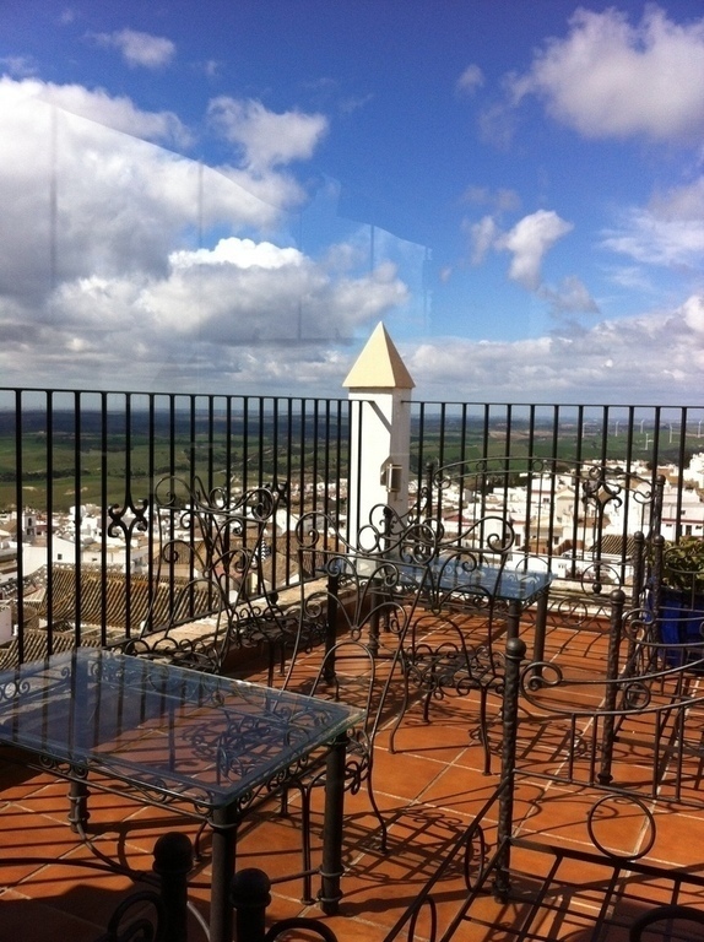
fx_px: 951
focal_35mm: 35
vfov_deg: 52.7
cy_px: 471
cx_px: 352
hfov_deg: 40.6
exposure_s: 1/1885
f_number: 2.8
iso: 80
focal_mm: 3.85
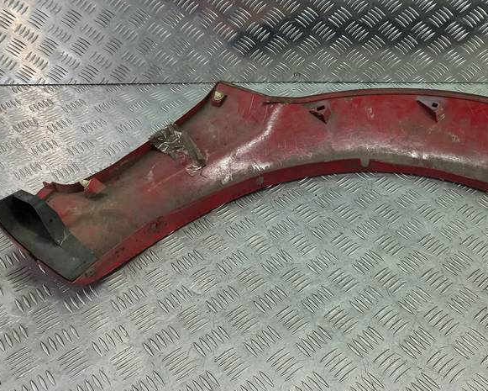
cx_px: 358
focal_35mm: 43
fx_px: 621
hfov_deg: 41.8
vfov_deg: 33.8
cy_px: 74
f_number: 1.8
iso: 50
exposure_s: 1/50
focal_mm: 4.6
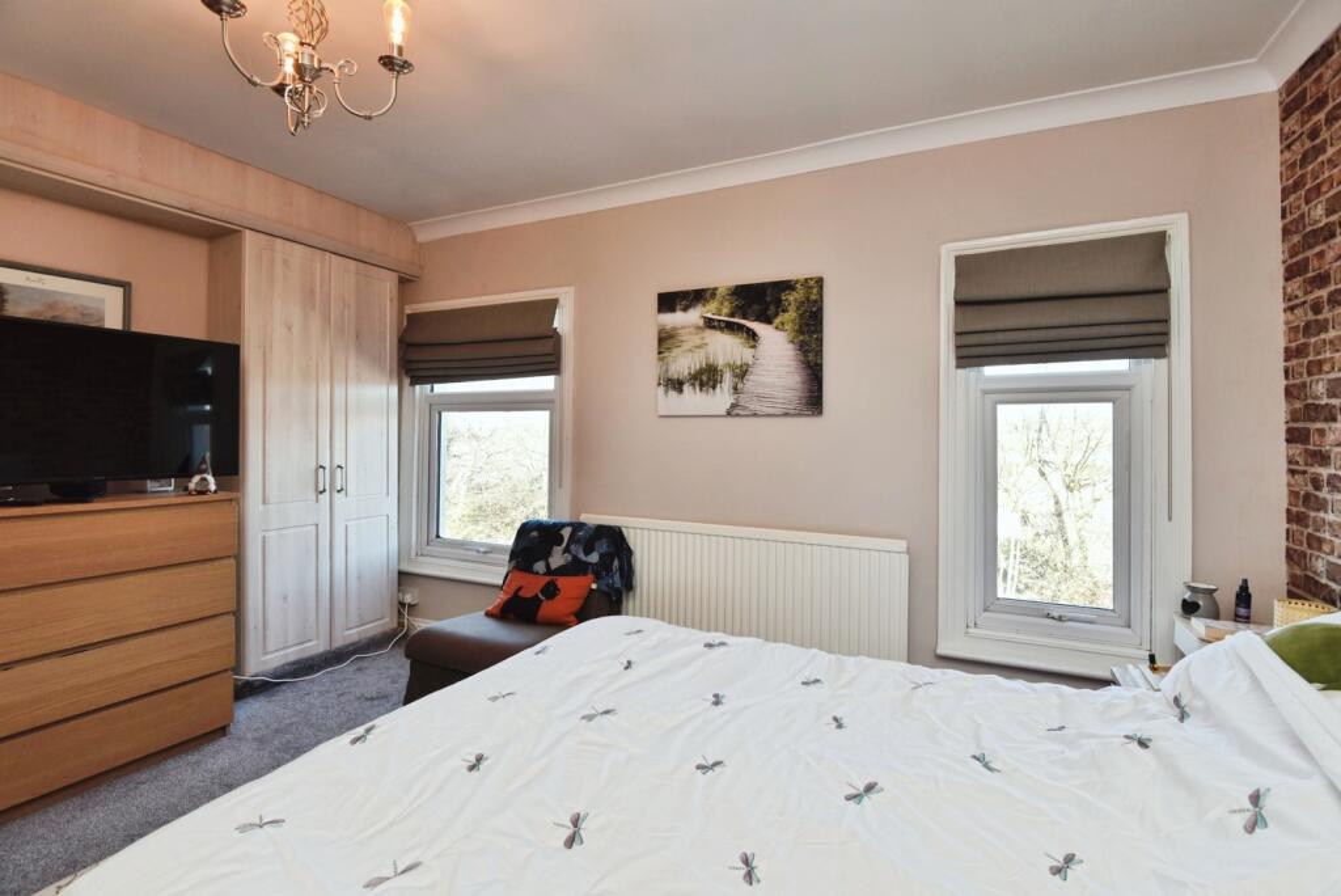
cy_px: 448
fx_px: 596
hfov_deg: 96.7
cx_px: 670
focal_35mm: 16
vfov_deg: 73.8
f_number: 7.1
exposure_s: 1/80
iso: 400
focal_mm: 16
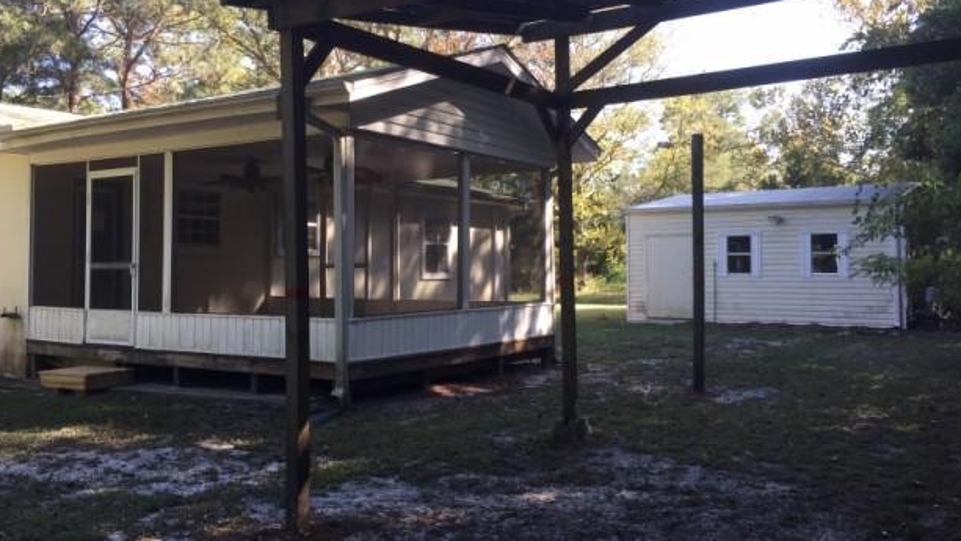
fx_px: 841
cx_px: 480
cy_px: 256
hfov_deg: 59.5
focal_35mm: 33
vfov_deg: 35.6
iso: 32
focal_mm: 4.15
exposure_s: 1/179
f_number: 2.2
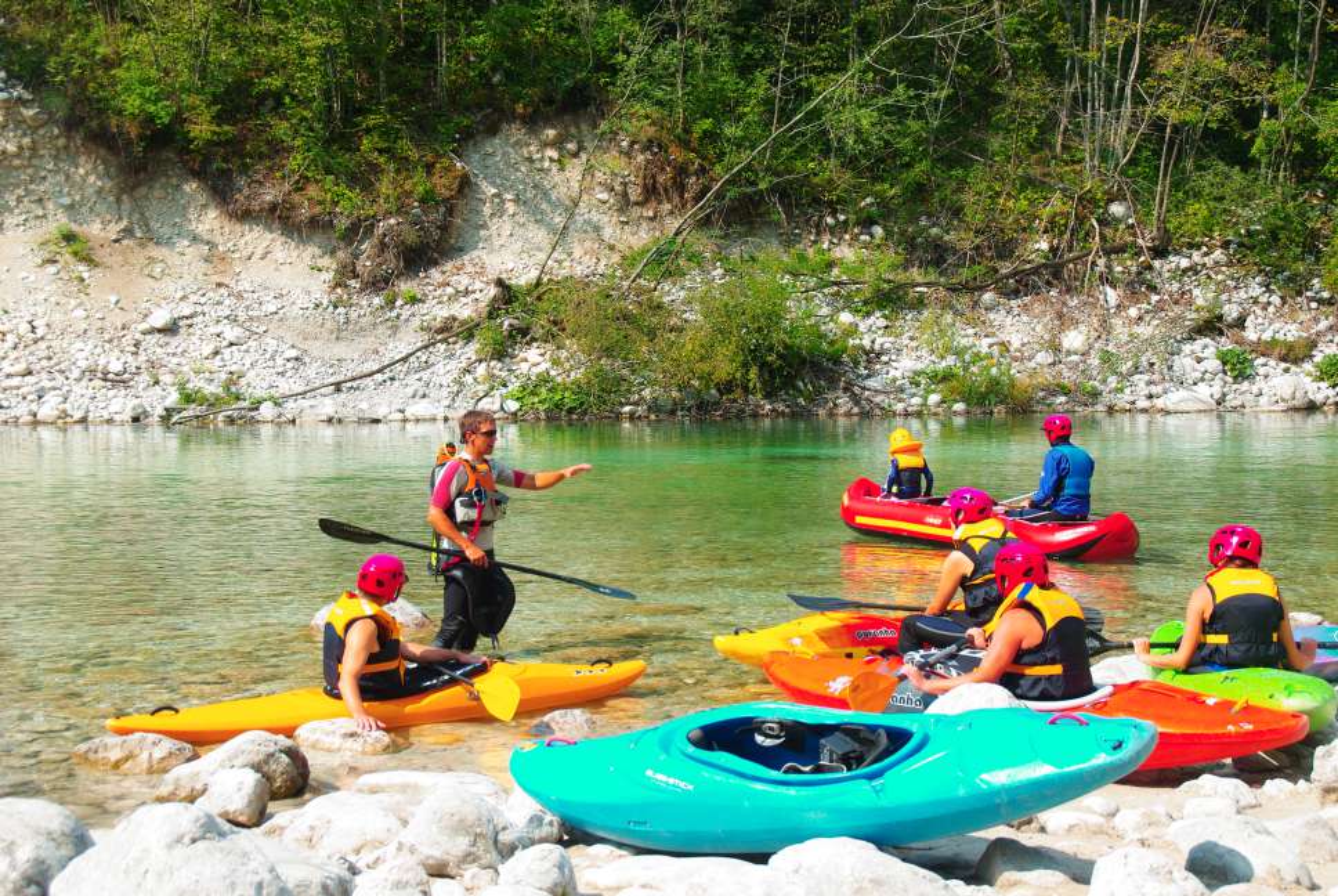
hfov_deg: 33.4
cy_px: 448
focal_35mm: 60
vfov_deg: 22.7
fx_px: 2233
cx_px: 669
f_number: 7.1
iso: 160
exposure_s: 1/400
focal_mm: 40
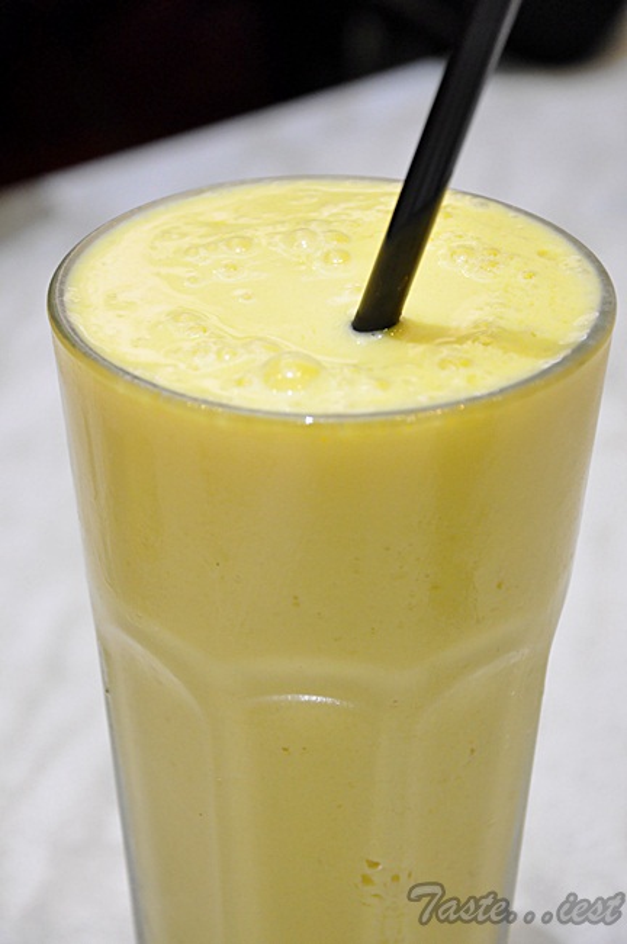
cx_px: 314
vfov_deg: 19.5
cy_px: 472
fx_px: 2749
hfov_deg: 13.0
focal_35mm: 105
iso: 2000
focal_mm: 70
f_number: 5.3
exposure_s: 1/60
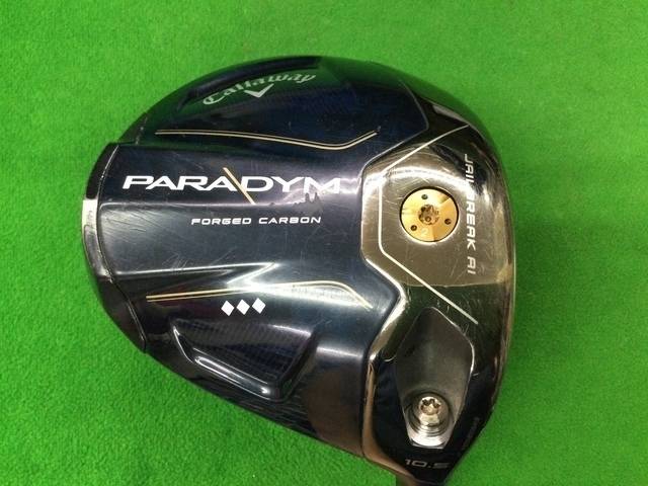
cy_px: 243
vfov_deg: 45.4
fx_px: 580
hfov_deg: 58.4
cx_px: 324
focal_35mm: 31
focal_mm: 3.3
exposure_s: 1/30
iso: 160
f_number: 2.4
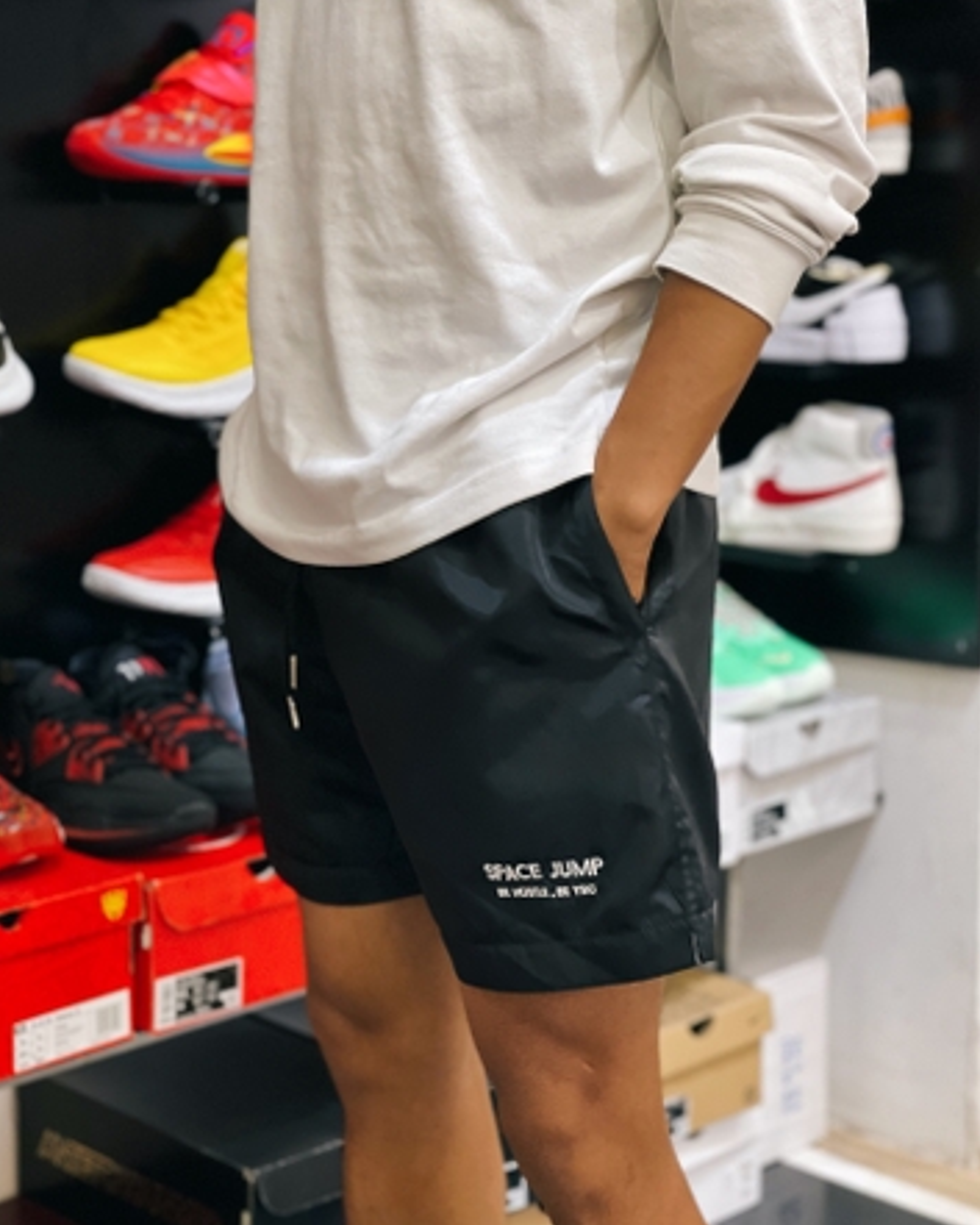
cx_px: 497
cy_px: 625
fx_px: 2465
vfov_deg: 27.9
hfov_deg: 22.5
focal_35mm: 68
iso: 250
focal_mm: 7.5
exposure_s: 1/100
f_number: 2.2
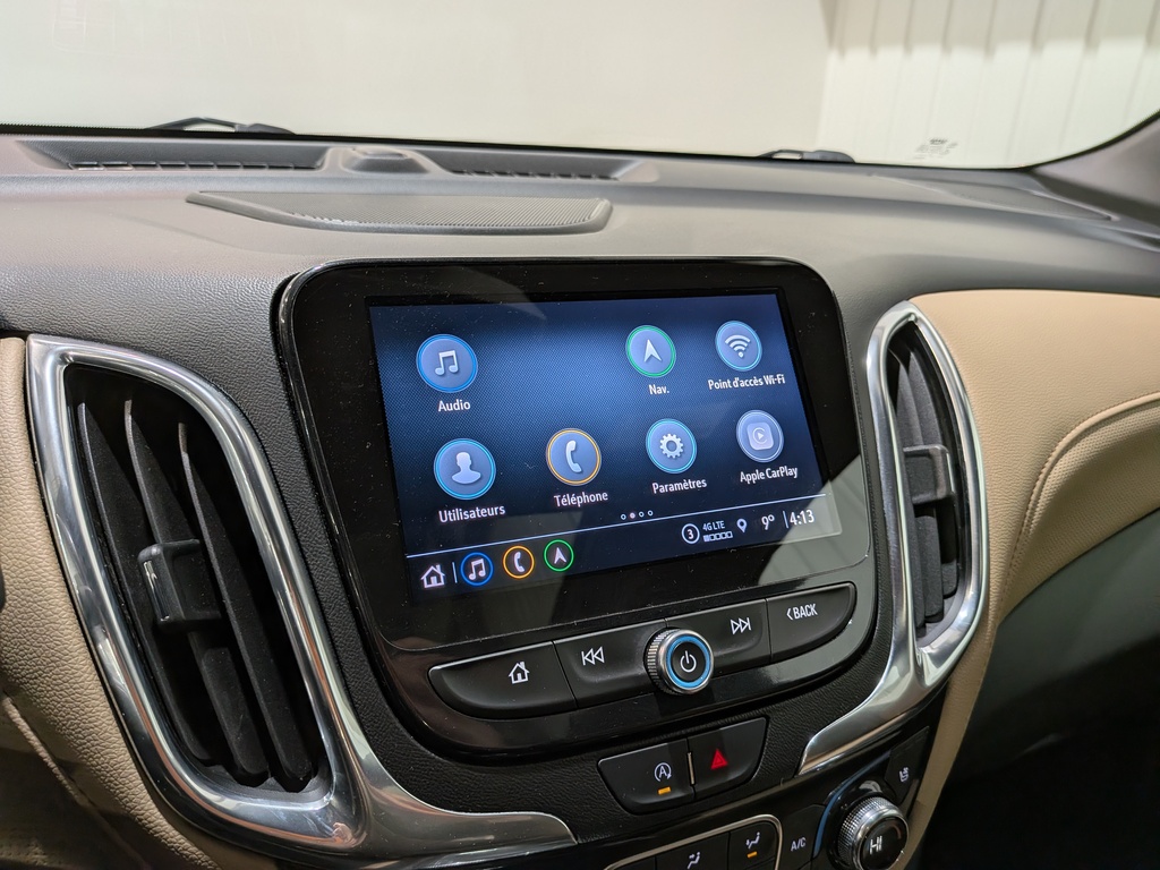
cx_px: 580
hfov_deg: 71.6
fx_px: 804
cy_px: 435
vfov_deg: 56.8
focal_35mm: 24
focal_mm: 4.53
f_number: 1.7
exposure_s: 1/98.5
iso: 26
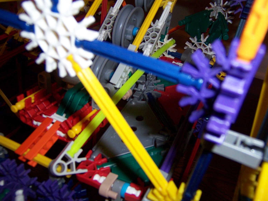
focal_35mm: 33
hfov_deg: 55.4
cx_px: 134
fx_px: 255
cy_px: 100
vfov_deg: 42.9
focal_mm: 5.5
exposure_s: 1/60
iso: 140
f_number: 2.8
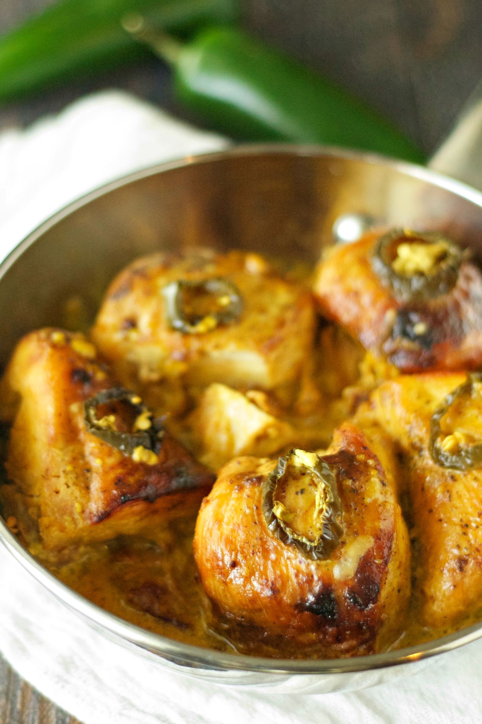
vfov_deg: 27.0
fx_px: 1509
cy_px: 362
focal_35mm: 75
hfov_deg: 18.1
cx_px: 241
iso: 1600
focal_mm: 50
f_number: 2.2
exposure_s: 1/320
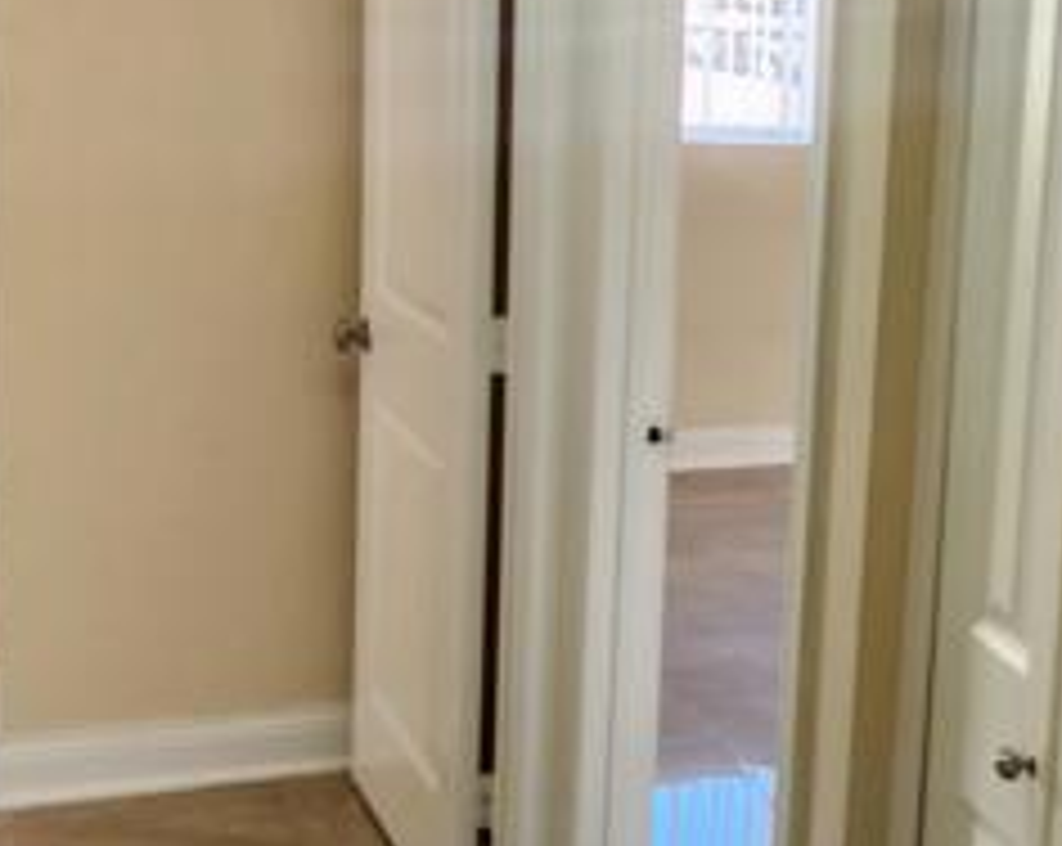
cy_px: 360
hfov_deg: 29.5
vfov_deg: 24.9
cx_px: 986
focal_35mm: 61
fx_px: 1914
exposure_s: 1/120
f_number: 1.8
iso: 200
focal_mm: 5.4
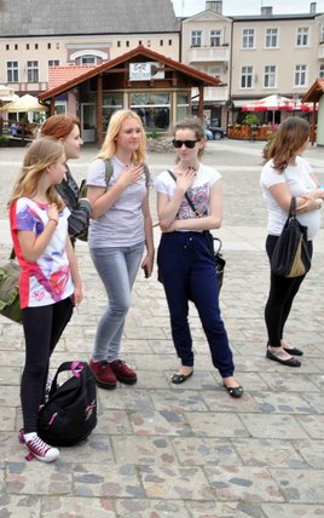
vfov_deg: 39.6
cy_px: 259
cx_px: 6
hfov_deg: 24.3
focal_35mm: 51
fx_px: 720
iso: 500
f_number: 16
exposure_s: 1/125
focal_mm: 22
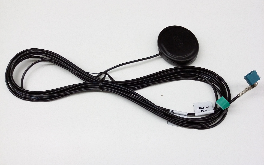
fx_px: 245
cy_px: 84
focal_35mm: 34
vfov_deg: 37.3
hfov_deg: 56.7
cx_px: 132
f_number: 2.4
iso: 200
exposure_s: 1/24
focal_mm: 3.4
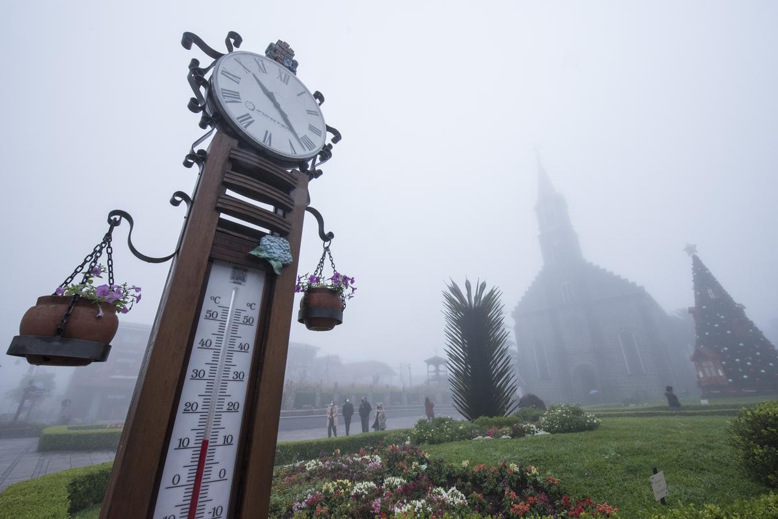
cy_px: 260
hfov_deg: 104.2
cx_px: 389
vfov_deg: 81.3
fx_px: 303
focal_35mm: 14
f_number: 9
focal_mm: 14
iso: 1250
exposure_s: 1/2000
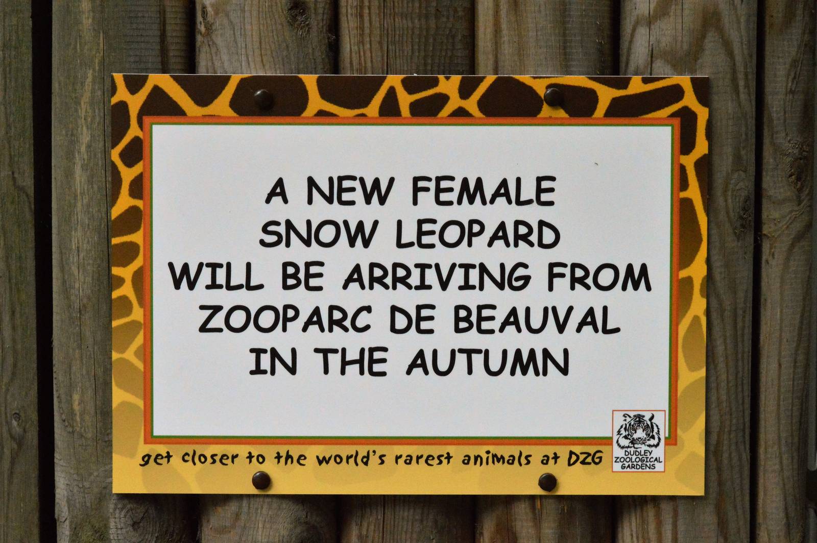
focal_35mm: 105
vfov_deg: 13.0
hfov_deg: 19.5
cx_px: 408
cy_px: 272
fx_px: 2381
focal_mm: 70
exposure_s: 1/1600
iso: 6400
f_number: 10
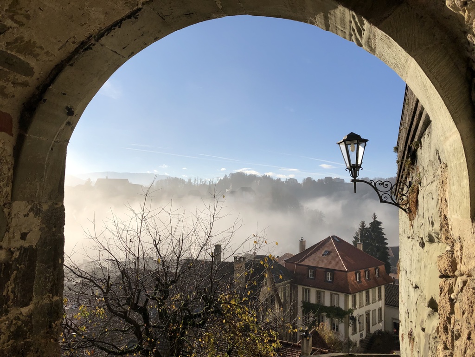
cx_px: 238
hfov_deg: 63.4
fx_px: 384
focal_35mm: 28
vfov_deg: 49.7
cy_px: 178
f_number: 1.8
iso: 25
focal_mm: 3.99
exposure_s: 1/4808
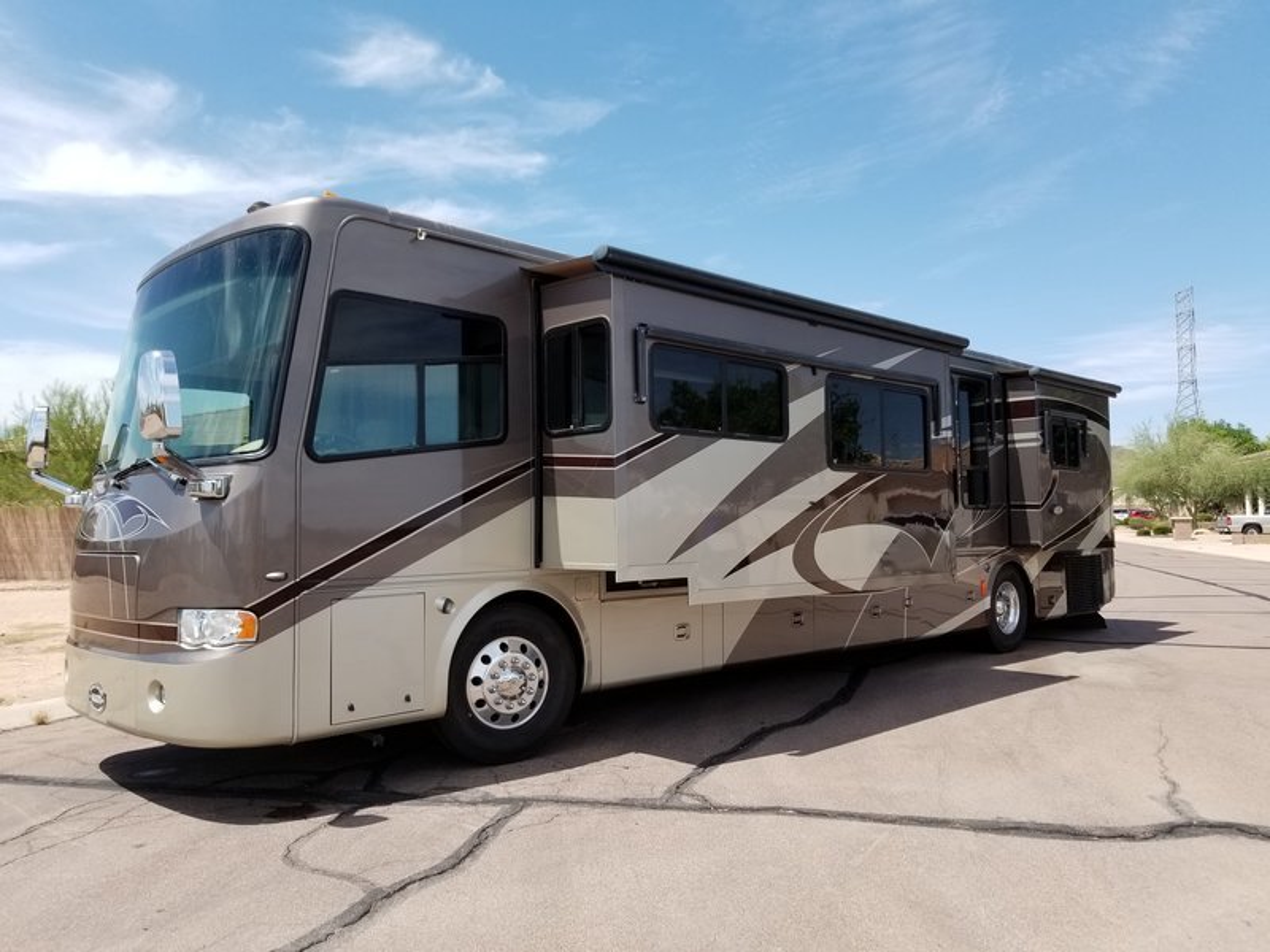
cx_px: 635
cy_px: 476
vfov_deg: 53.1
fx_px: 954
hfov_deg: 67.3
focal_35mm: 26
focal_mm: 4.25
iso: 50
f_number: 1.7
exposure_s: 1/1944
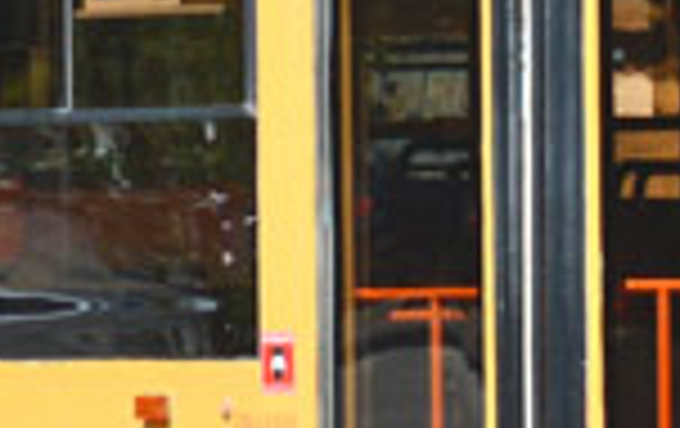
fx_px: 15745
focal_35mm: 848
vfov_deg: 1.6
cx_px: 36
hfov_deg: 2.5
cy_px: -396
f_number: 9
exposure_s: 1/320
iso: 100
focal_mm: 70
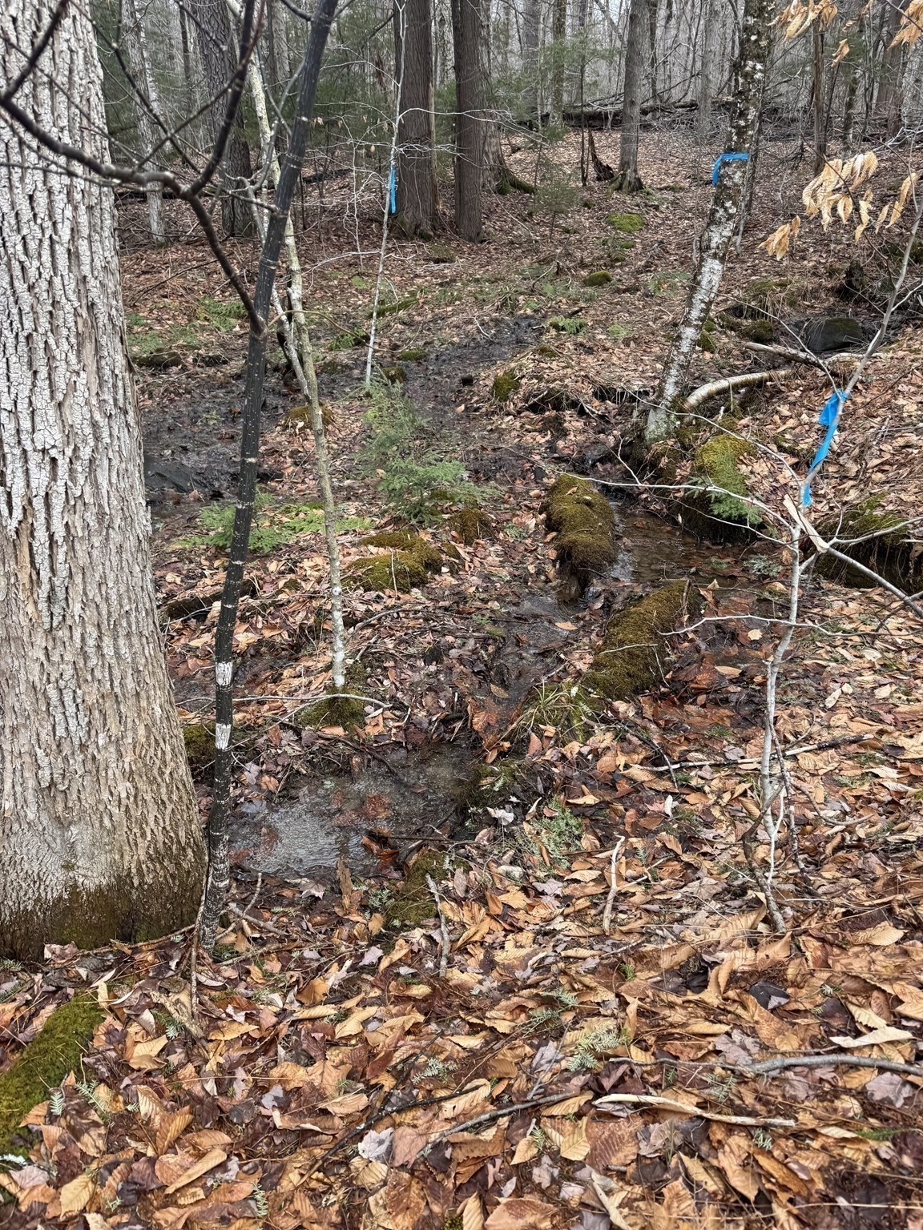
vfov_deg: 71.6
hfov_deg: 56.8
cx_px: 462
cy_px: 615
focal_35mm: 24
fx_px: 853
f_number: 1.78
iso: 64
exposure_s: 1/248
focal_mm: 6.76
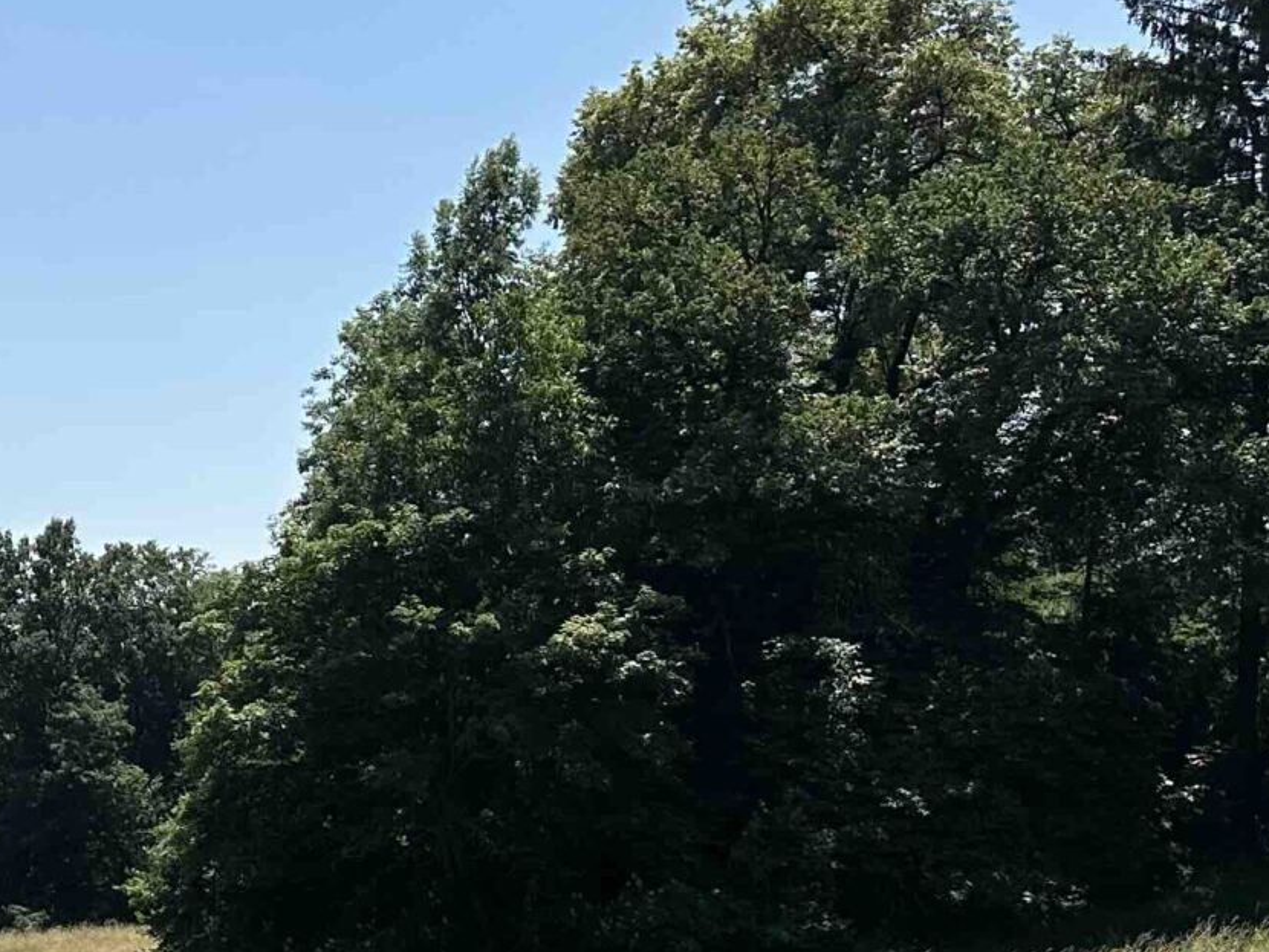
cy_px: 978
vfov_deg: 19.3
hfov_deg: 24.2
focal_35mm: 74
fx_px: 2714
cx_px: -206
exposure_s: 1/5263
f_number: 1.78
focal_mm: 6.86
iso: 80
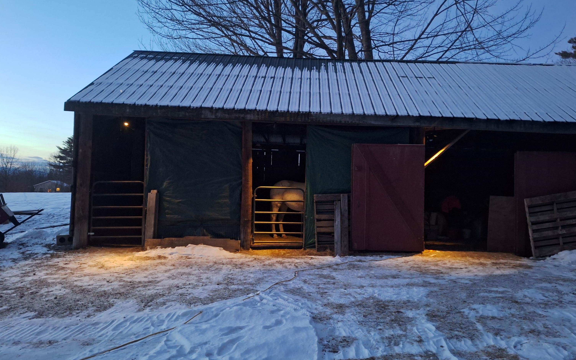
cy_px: 170
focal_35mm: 25
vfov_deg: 49.2
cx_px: 295
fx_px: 392
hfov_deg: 72.5
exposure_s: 1/11
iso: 1250
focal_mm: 5.54
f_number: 1.8
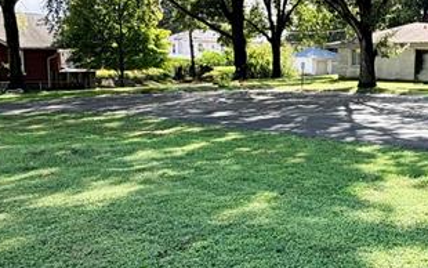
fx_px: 572
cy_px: 119
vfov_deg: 26.3
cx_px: 358
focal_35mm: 49
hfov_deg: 39.0
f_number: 2.2
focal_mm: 2.22
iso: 50
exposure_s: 1/413
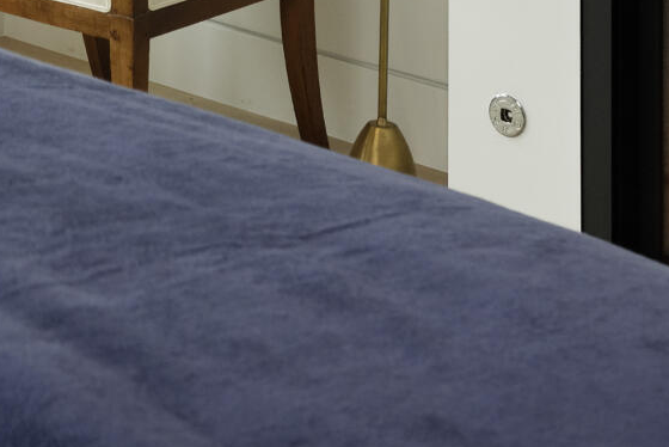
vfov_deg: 9.2
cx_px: -366
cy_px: -618
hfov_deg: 14.2
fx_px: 2491
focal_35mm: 134
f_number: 7.1
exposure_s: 1/160
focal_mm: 25
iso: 250
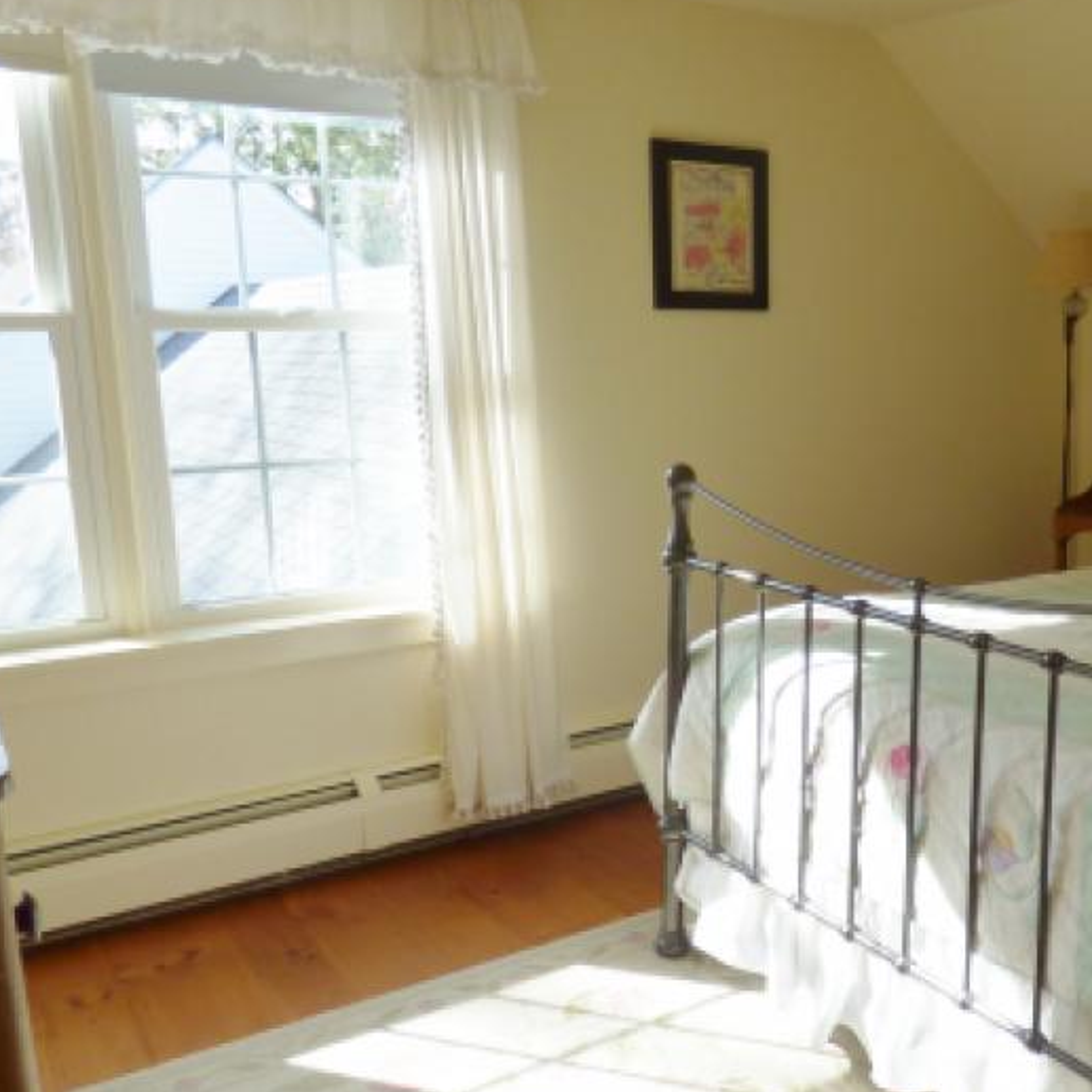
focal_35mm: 35
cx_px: 891
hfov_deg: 44.6
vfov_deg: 47.2
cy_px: 578
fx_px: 1249
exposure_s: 1/160
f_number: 2.8
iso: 100
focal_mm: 3.58
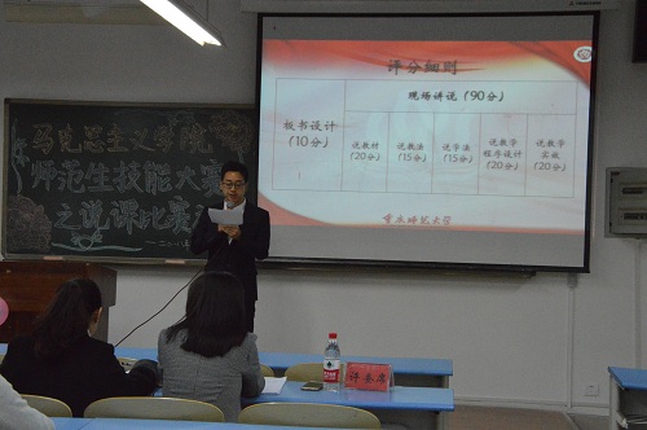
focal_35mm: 57
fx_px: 1023
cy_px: 215
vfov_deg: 23.7
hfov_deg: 35.1
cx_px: 324
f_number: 8
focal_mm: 38
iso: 6400
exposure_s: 1/250
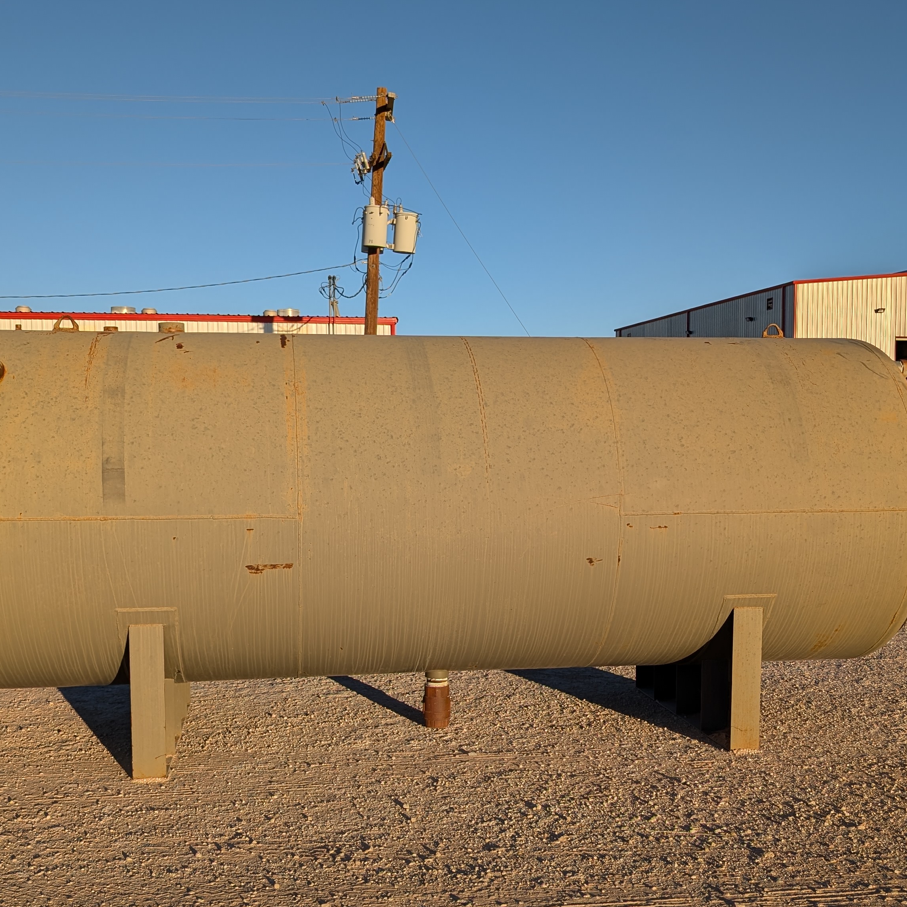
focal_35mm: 38
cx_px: 447
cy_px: 538
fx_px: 1126
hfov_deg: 43.9
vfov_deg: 43.7
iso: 21
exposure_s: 1/1961
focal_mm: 6.9
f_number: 1.68
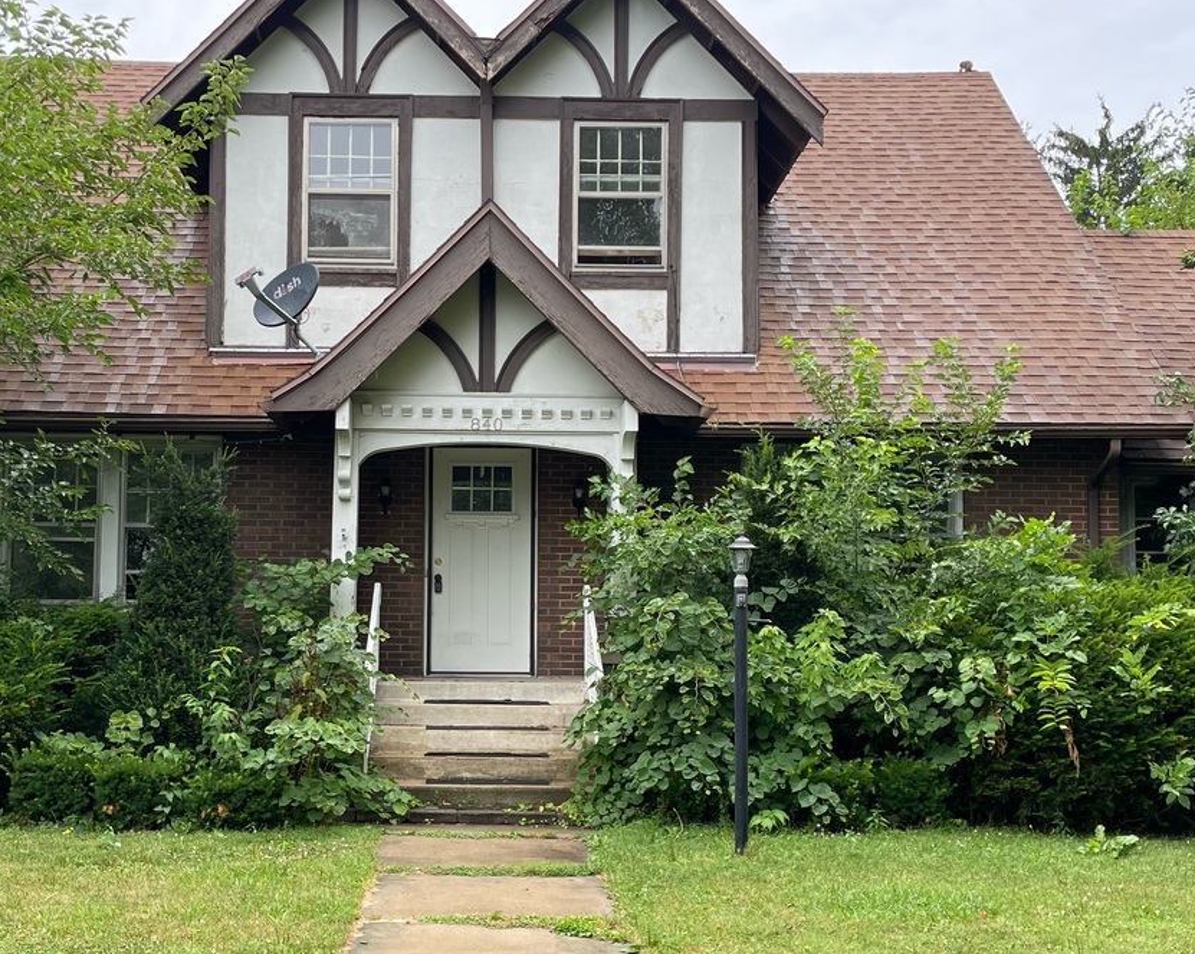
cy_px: 560
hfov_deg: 41.8
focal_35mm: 44
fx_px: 1555
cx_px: 480
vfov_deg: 34.0
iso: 32
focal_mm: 4.2
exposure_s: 1/424
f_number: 1.6
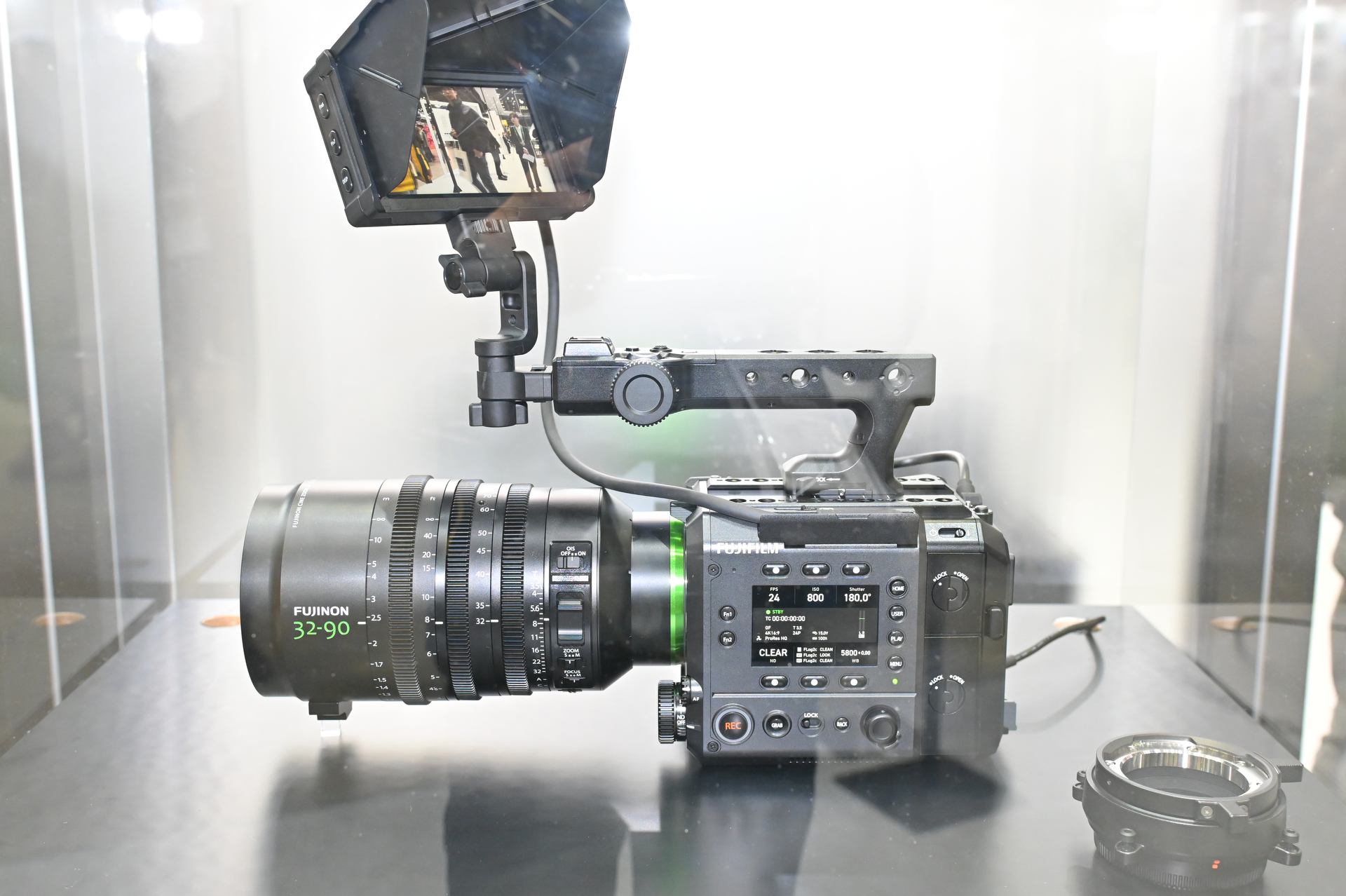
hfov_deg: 49.6
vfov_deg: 34.2
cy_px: 448
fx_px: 1457
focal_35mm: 39
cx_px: 673
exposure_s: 1/200
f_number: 4.5
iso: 2000
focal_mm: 26
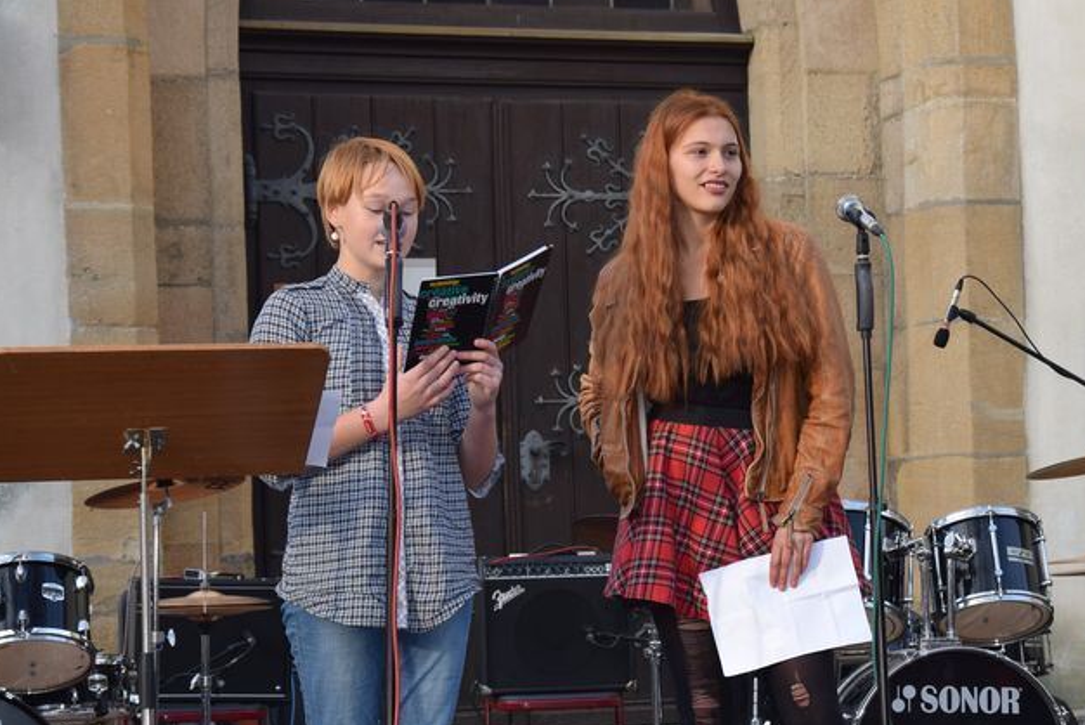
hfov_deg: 17.7
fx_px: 3467
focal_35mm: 115
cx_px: 718
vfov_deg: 11.9
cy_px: 424
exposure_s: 1/125
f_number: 5.6
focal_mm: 48
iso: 140
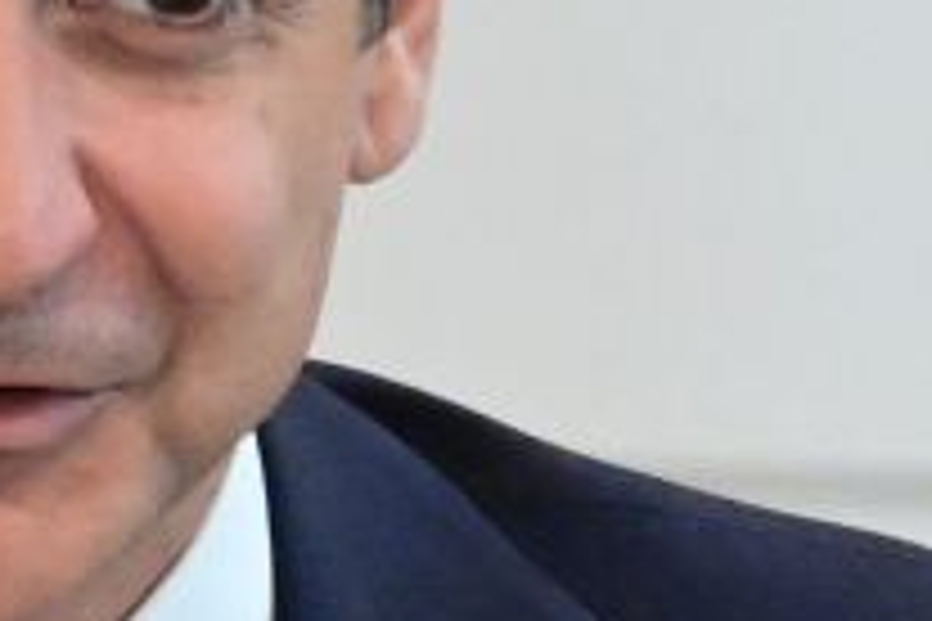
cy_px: 99
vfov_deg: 0.8
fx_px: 45043
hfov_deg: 1.2
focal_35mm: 1740
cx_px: 1310
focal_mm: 200
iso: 8000
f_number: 6.3
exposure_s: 1/400
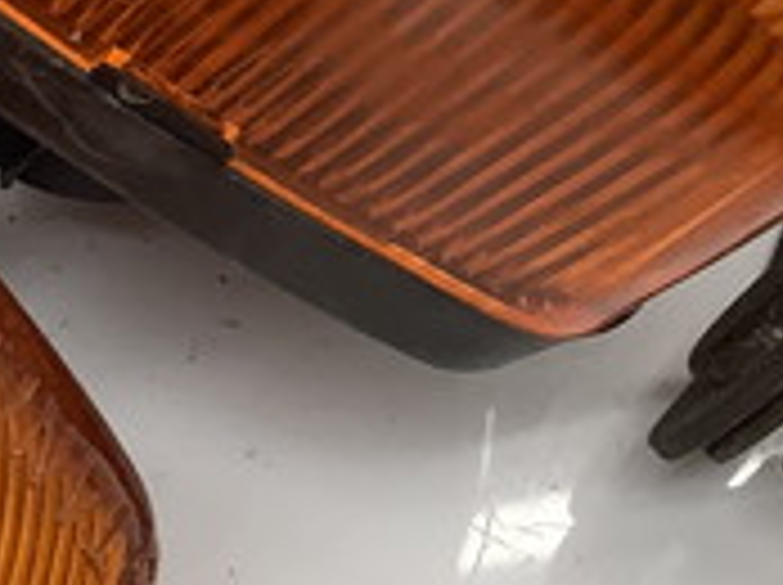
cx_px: -90
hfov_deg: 17.7
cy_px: 50
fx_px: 2417
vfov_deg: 13.7
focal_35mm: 107
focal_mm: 3.3
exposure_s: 1/100
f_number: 2.4
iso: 80
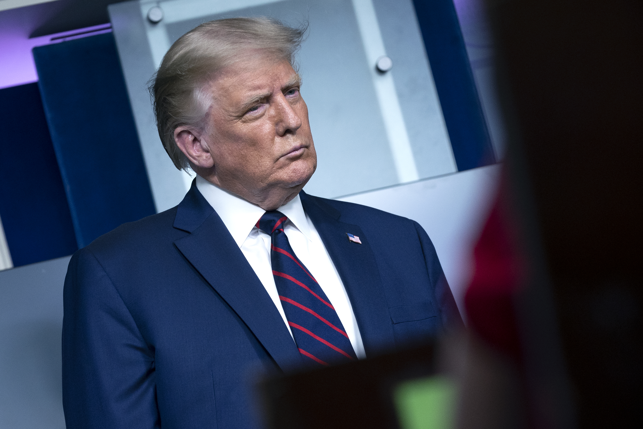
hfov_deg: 9.8
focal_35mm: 210
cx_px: 322
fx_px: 3751
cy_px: 214
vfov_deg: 6.5
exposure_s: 1/320
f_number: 4.5
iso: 1600
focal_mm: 140
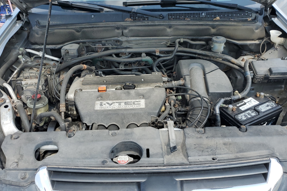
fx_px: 223
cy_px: 96
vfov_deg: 46.4
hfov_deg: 65.5
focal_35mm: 28
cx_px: 144
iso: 50
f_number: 1.5
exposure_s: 1/1111
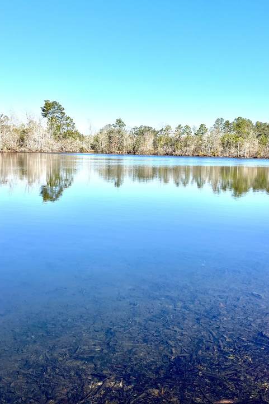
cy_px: 170
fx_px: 403
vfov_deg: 52.9
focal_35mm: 36
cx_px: 152
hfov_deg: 36.8
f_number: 1.6
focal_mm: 5.1
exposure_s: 1/3049
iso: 50
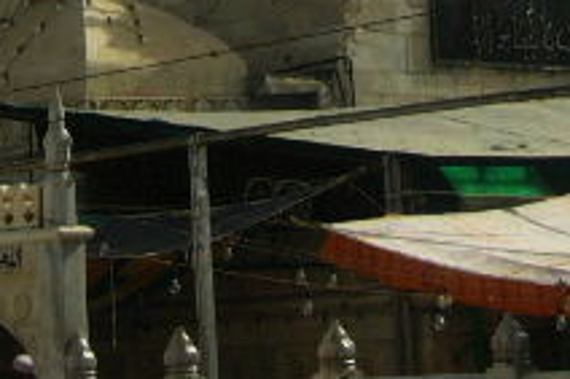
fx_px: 2579
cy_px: -294
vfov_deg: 8.1
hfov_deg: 12.6
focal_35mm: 163
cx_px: 253
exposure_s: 1/250
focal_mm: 7.5
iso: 50
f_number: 9
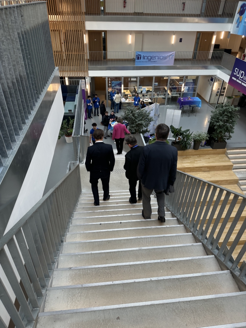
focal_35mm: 24
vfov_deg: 71.6
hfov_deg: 56.8
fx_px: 227
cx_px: 123
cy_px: 164
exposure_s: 1/100
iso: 64
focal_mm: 6.86
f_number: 1.78
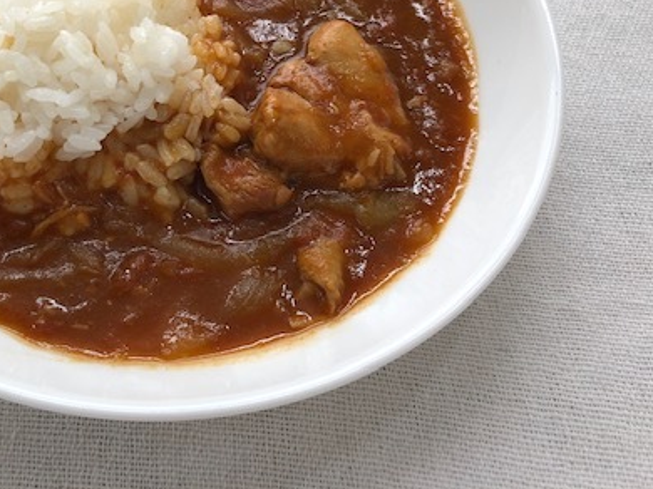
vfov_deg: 30.7
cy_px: 97
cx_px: 144
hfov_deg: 39.8
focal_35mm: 46
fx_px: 867
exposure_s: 1/40
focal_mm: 3.99
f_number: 1.8
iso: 20
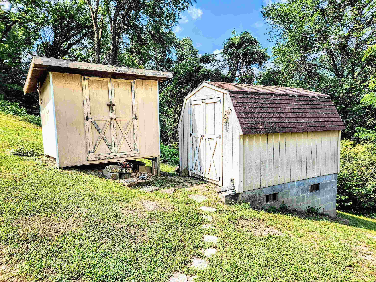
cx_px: 188
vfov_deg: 58.9
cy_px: 141
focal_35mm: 23
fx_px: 250
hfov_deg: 73.9
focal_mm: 5.4
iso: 20
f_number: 1.8
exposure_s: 1/981
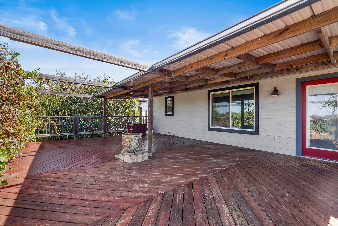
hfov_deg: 96.7
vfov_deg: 73.8
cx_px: 169
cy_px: 113
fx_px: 150
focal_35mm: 16
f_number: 8
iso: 125
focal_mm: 16
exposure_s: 1/15
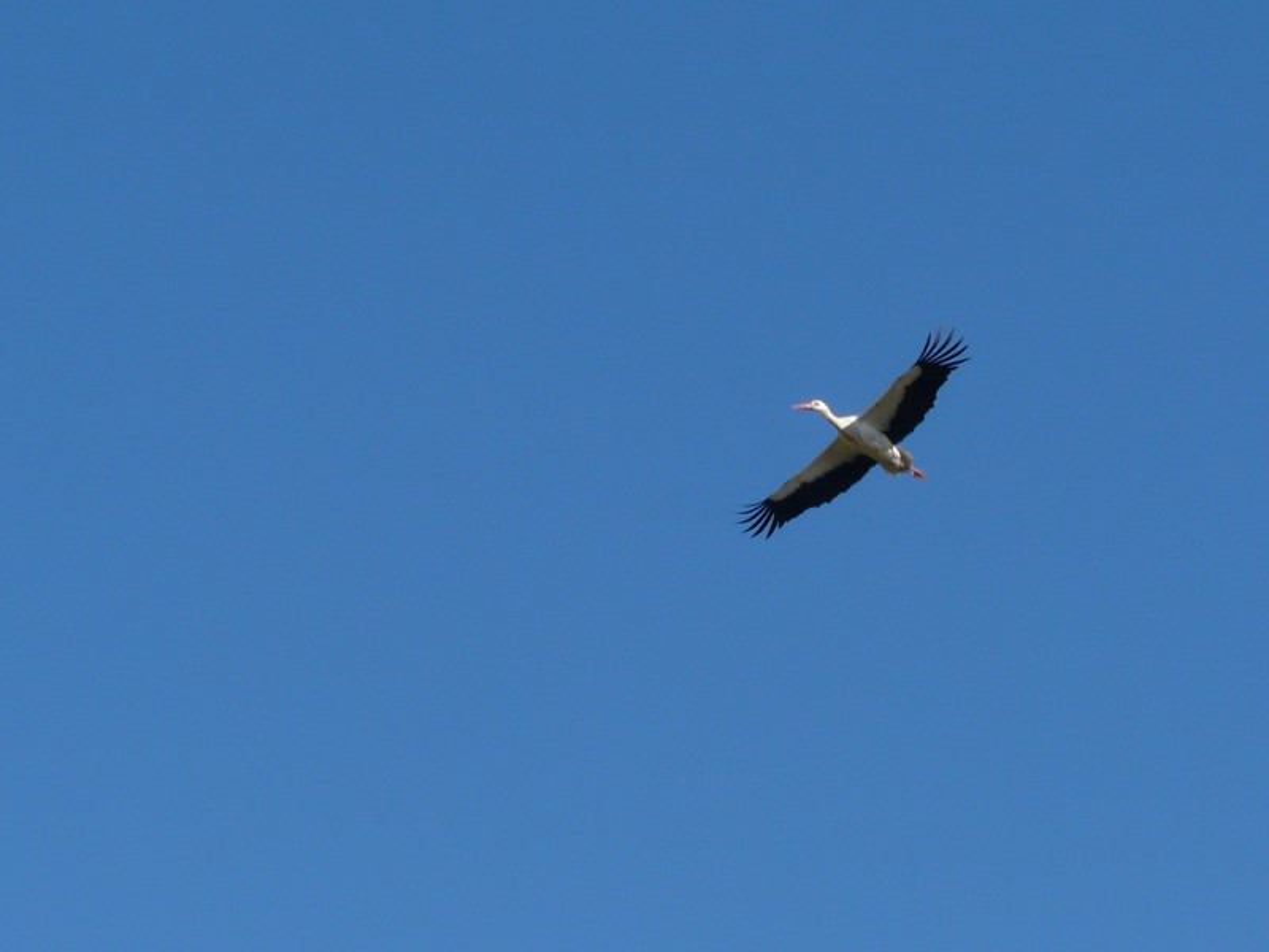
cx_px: 634
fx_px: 6562
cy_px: 476
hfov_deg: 11.0
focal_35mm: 179
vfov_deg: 8.3
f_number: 6.3
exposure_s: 1/400
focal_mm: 18.3
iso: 100
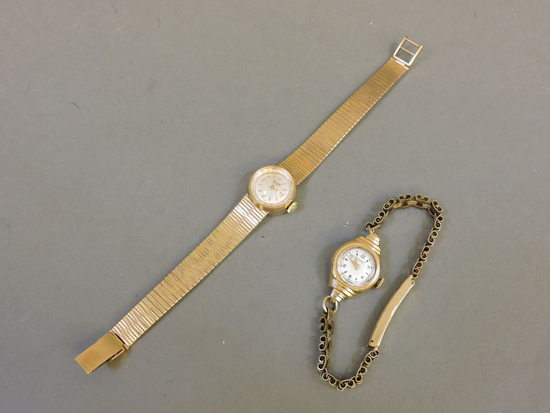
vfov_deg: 36.0
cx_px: 275
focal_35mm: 40
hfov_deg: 46.8
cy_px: 206
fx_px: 636
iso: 800
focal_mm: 7.1
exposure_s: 1/15
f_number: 3.3
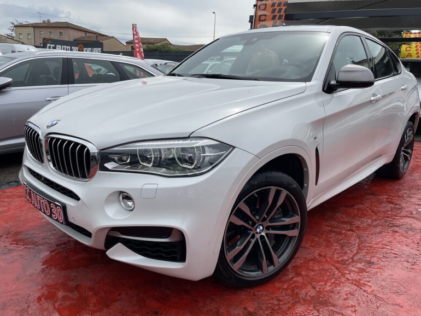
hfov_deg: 65.3
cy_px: 160
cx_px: 217
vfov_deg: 51.4
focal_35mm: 27
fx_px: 328
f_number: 1.6
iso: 32
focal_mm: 4.2
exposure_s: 1/4292
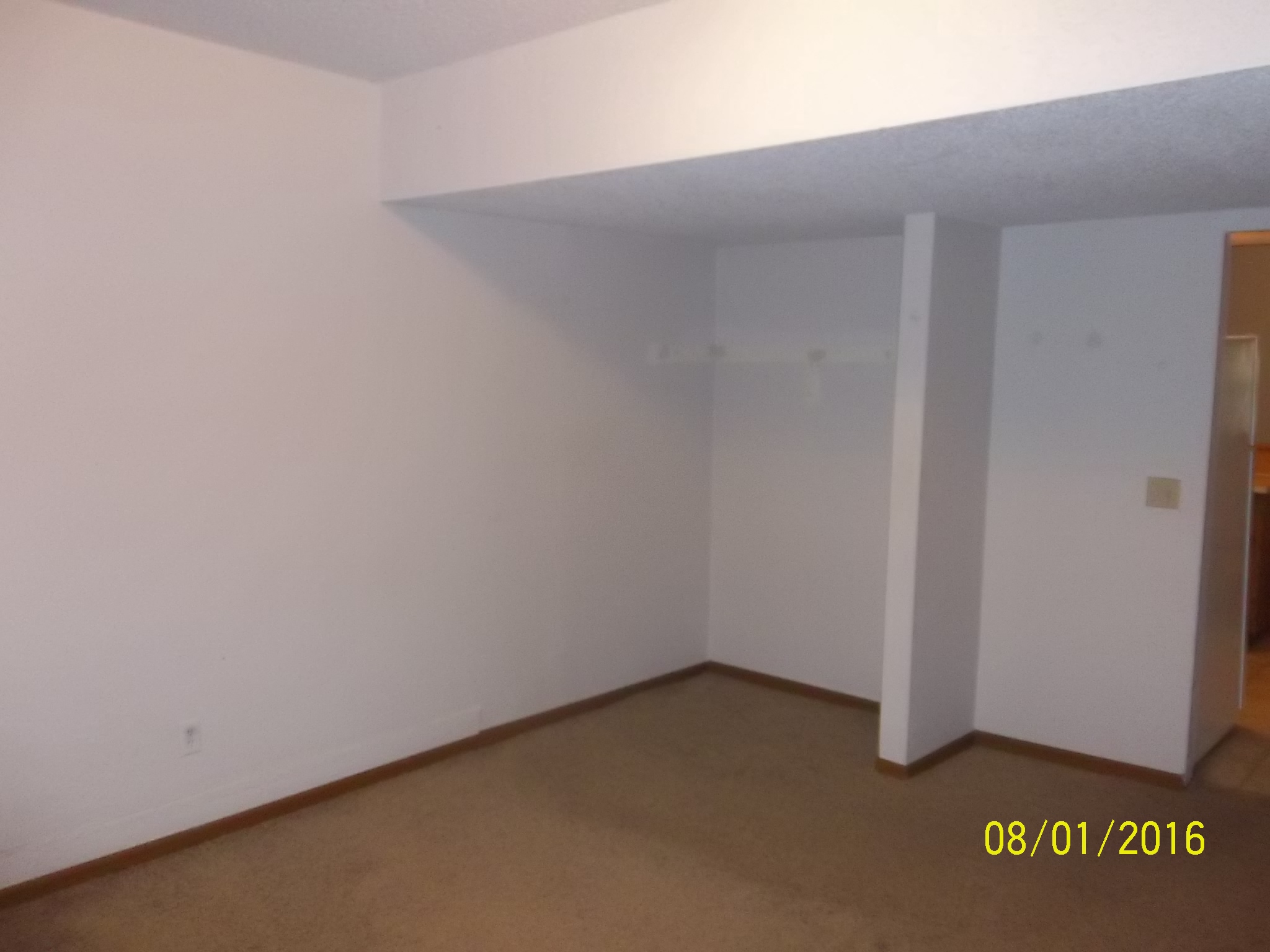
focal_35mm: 27
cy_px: 476
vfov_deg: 51.4
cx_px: 635
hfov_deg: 65.3
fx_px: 991
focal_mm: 4.9
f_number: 3.5
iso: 320
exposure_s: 1/30
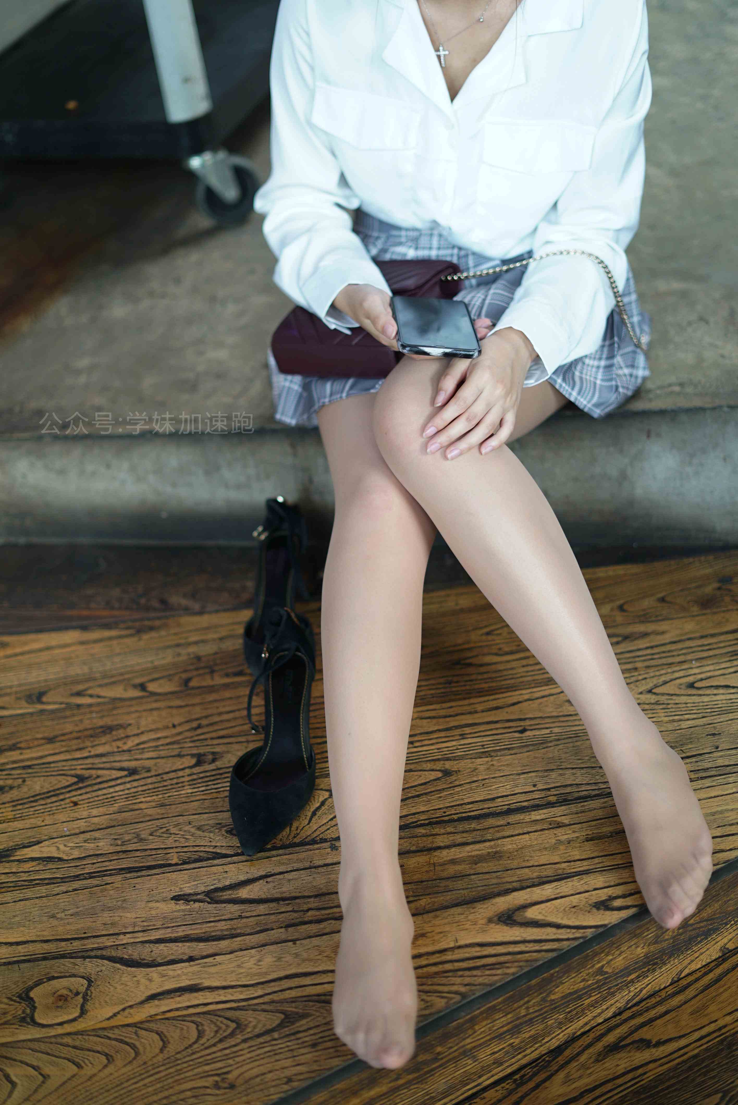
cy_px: 552
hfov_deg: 27.0
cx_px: 369
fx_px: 1535
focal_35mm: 50
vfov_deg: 39.6
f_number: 2
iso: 320
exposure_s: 1/80
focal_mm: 50
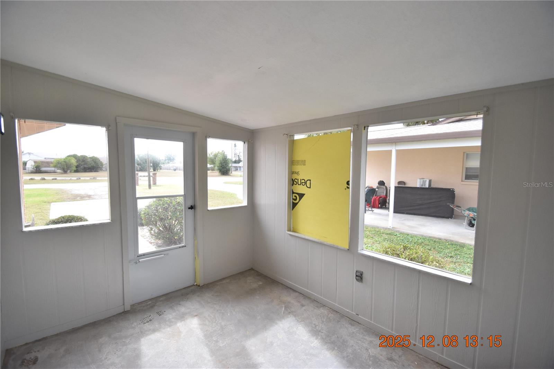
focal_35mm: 15
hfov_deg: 100.4
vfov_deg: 77.3
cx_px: 277
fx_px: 231
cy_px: 184
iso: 800
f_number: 3.5
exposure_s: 1/1000
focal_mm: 10
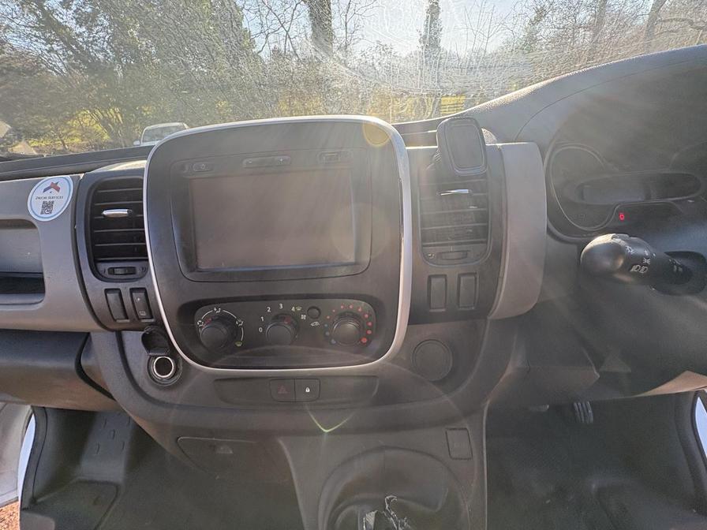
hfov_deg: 102.1
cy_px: 265
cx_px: 354
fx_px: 286
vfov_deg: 85.7
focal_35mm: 14
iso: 64
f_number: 2.2
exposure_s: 1/198
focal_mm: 2.22
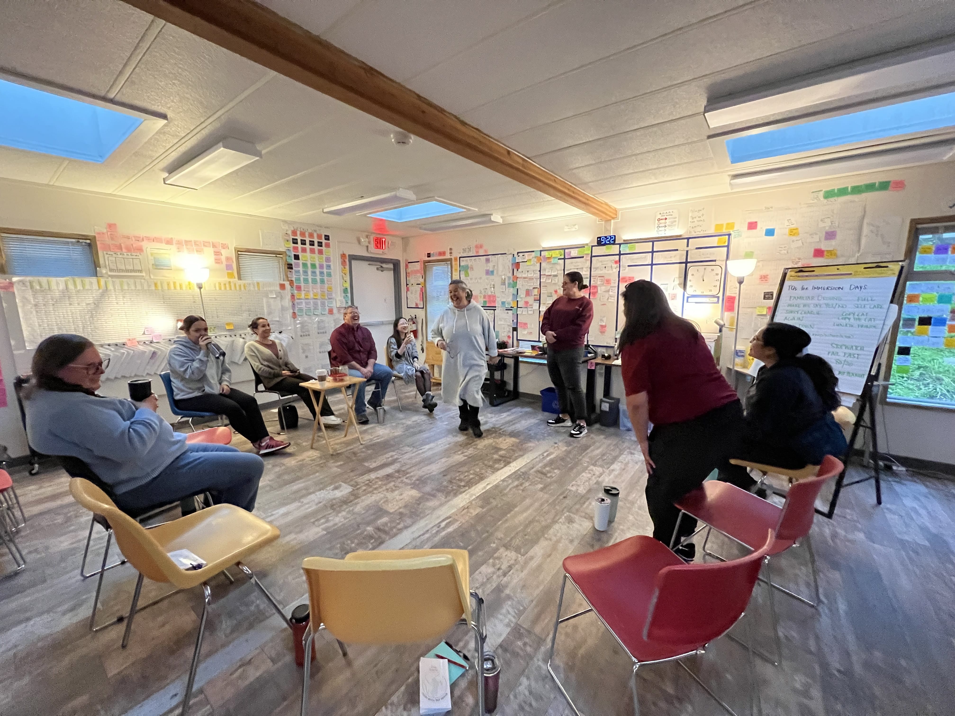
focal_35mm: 13
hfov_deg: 106.2
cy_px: 358
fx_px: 359
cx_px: 478
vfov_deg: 89.9
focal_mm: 1.57
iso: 800
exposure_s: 1/60
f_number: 1.8
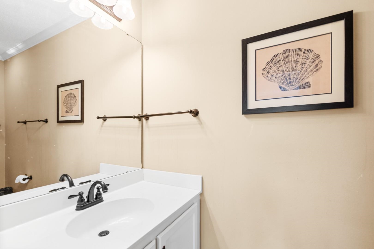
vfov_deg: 77.3
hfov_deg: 100.4
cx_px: 187
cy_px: 124
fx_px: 156
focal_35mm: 15
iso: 100
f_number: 4.5
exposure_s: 1/13
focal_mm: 10
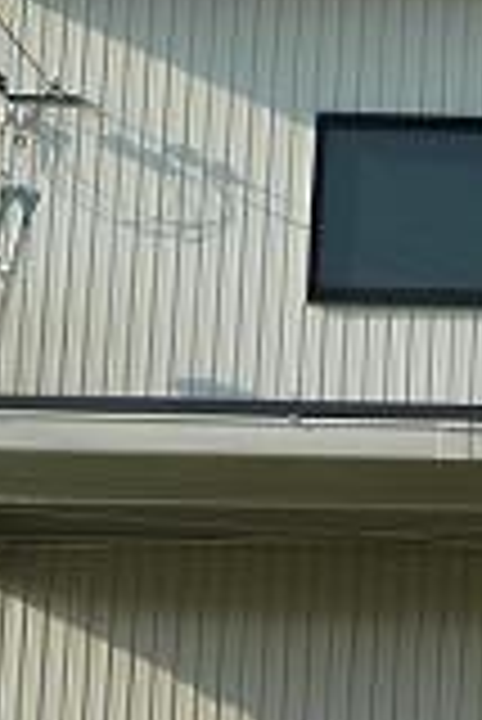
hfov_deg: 9.0
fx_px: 2805
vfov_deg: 14.6
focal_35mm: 140
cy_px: 459
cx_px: 1081
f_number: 4
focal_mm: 5
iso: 80
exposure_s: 1/500
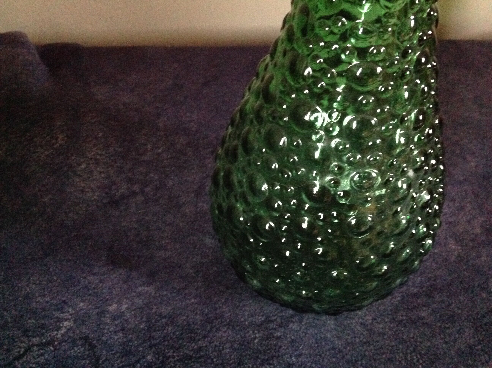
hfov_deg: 52.7
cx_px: 246
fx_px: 497
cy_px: 184
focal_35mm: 35
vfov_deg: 40.6
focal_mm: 4.28
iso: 800
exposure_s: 1/15
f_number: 2.4
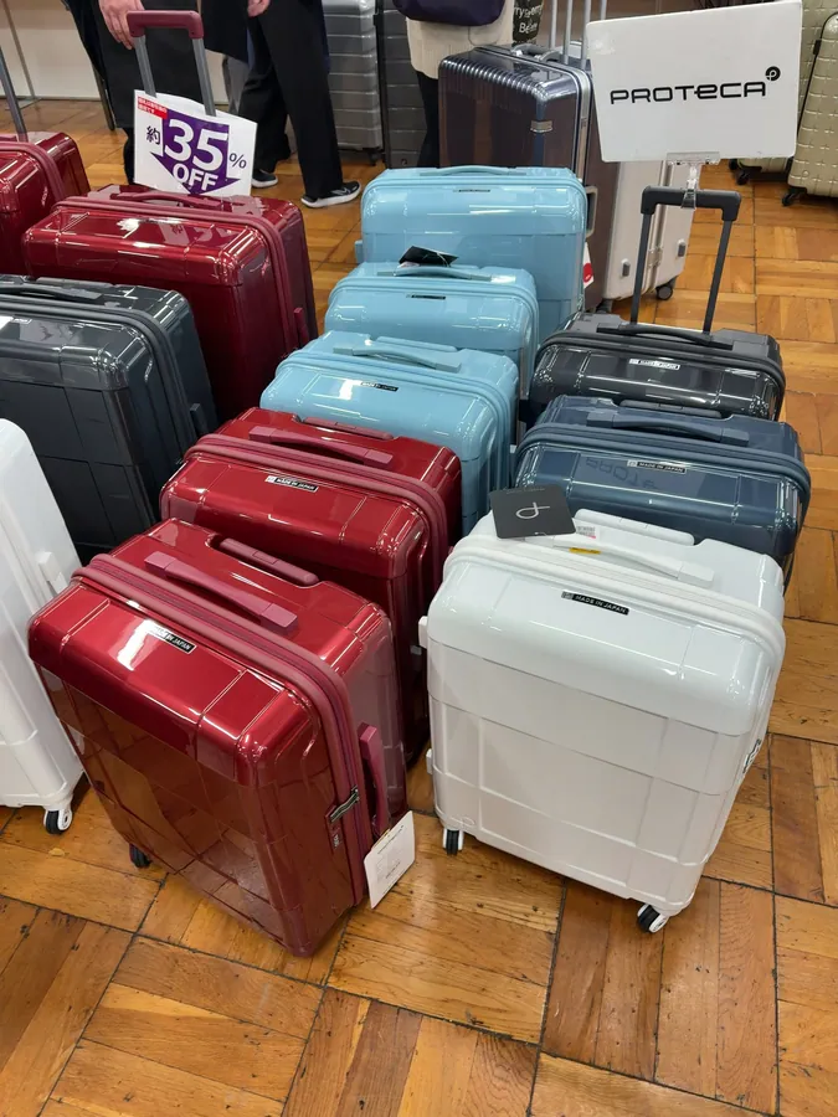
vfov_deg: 67.3
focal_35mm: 26
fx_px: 839
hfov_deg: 53.1
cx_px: 419
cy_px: 558
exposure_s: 1/50
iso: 80
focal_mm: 5.96
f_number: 1.6
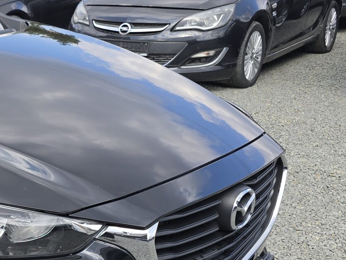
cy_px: 159
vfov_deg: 21.0
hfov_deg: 24.3
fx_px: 700
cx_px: -104
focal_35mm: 70
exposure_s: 1/320
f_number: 1.7
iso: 12
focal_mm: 6.3
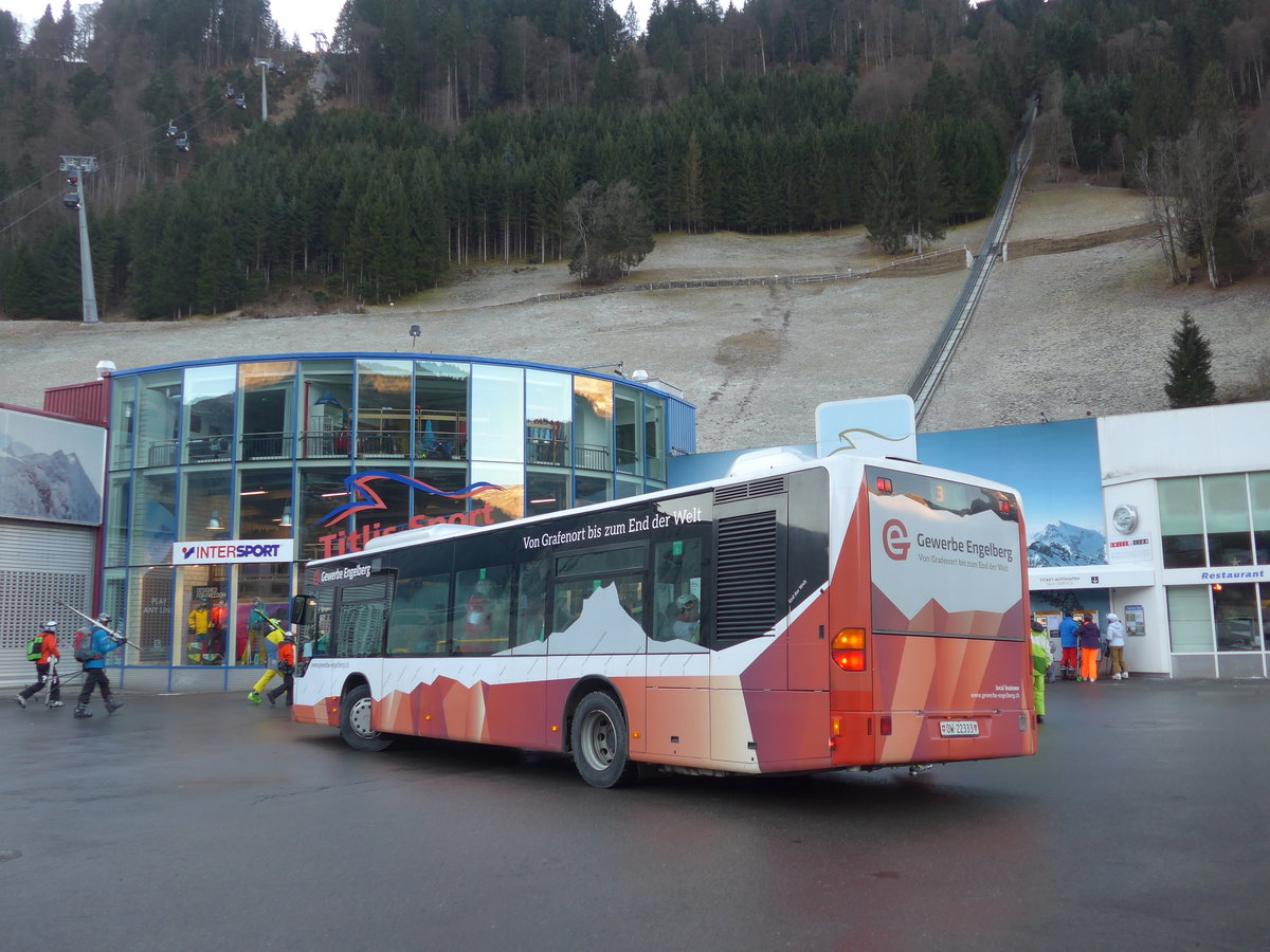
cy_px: 476
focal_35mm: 29
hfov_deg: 61.7
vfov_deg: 48.2
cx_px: 635
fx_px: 1064
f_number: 2
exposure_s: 1/125
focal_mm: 6
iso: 80
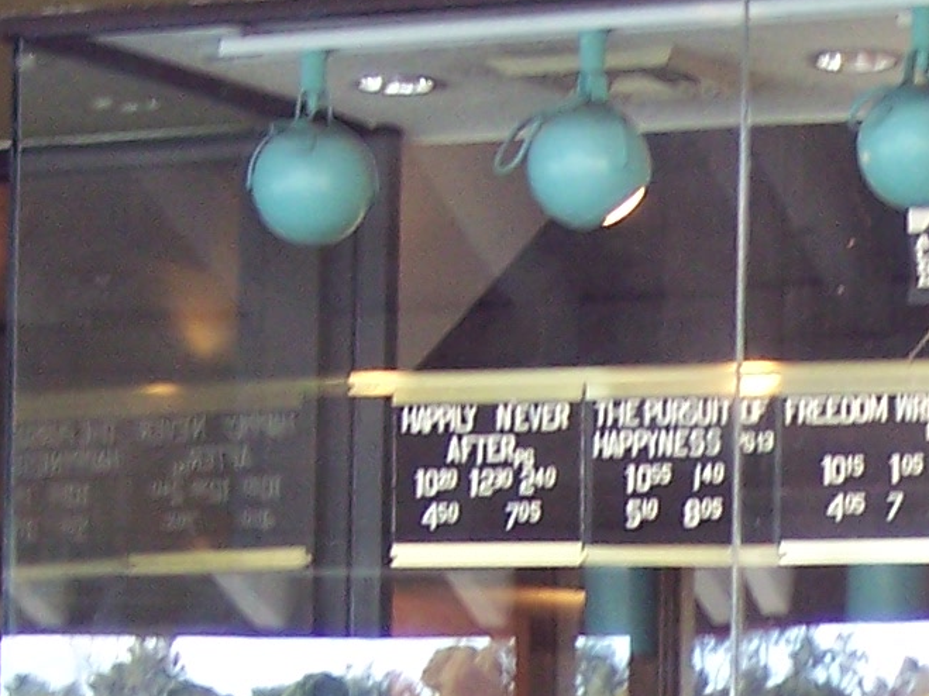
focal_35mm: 169
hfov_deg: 11.4
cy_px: 1083
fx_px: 4535
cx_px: 1215
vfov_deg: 8.6
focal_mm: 8
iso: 140
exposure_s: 1/60
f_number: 2.8
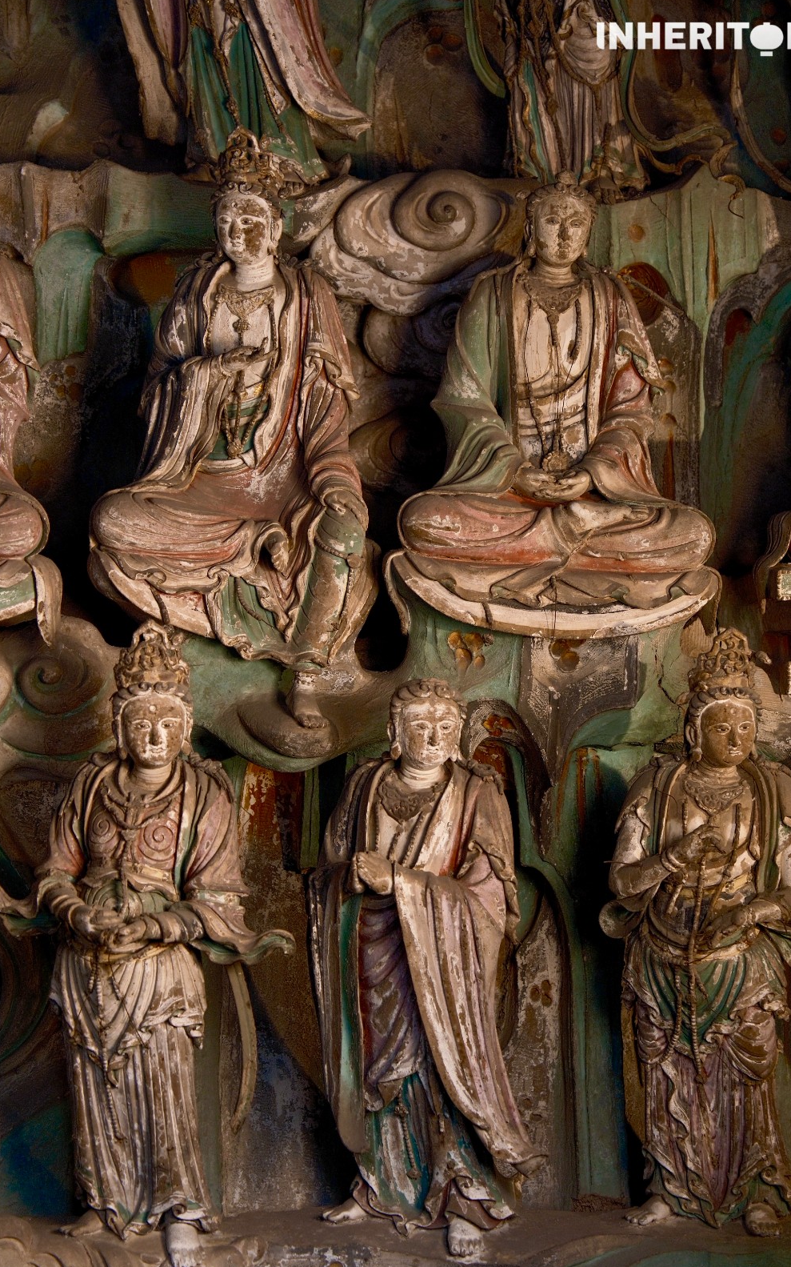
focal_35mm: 70
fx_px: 2415
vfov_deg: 29.4
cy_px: 636
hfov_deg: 18.6
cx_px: 424
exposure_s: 1/70
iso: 640
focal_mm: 45.5
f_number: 2.8
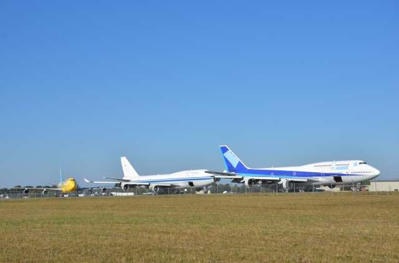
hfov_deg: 35.1
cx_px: 200
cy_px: 132
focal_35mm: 57
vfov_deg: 23.6
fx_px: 630
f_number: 9
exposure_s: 1/320
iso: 100
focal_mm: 38
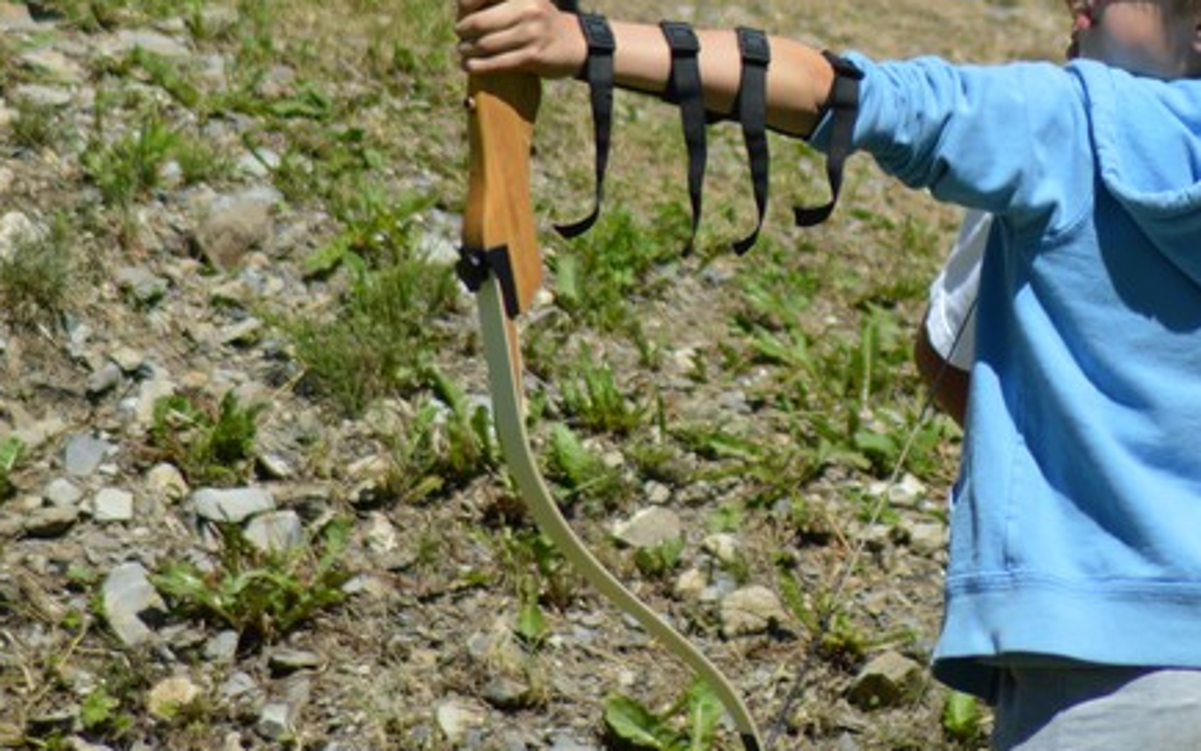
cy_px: 48
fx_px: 24748
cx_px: 1027
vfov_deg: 1.7
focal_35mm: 756
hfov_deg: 2.8
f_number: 4.8
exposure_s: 1/1000
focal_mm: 210
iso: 125
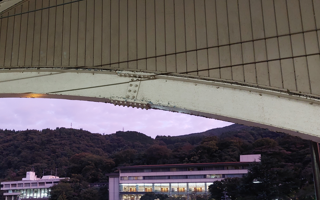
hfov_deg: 51.7
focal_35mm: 37
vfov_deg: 34.0
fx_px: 323
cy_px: 139
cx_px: 104
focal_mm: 5.23
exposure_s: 1/60
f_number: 1.8
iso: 500
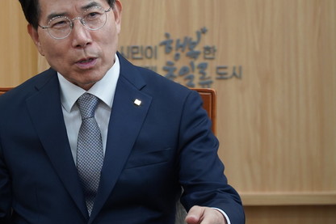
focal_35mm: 179
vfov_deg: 7.7
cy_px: 78
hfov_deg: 11.5
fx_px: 1670
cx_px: 99
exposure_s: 1/200
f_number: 4
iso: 1000
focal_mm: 83
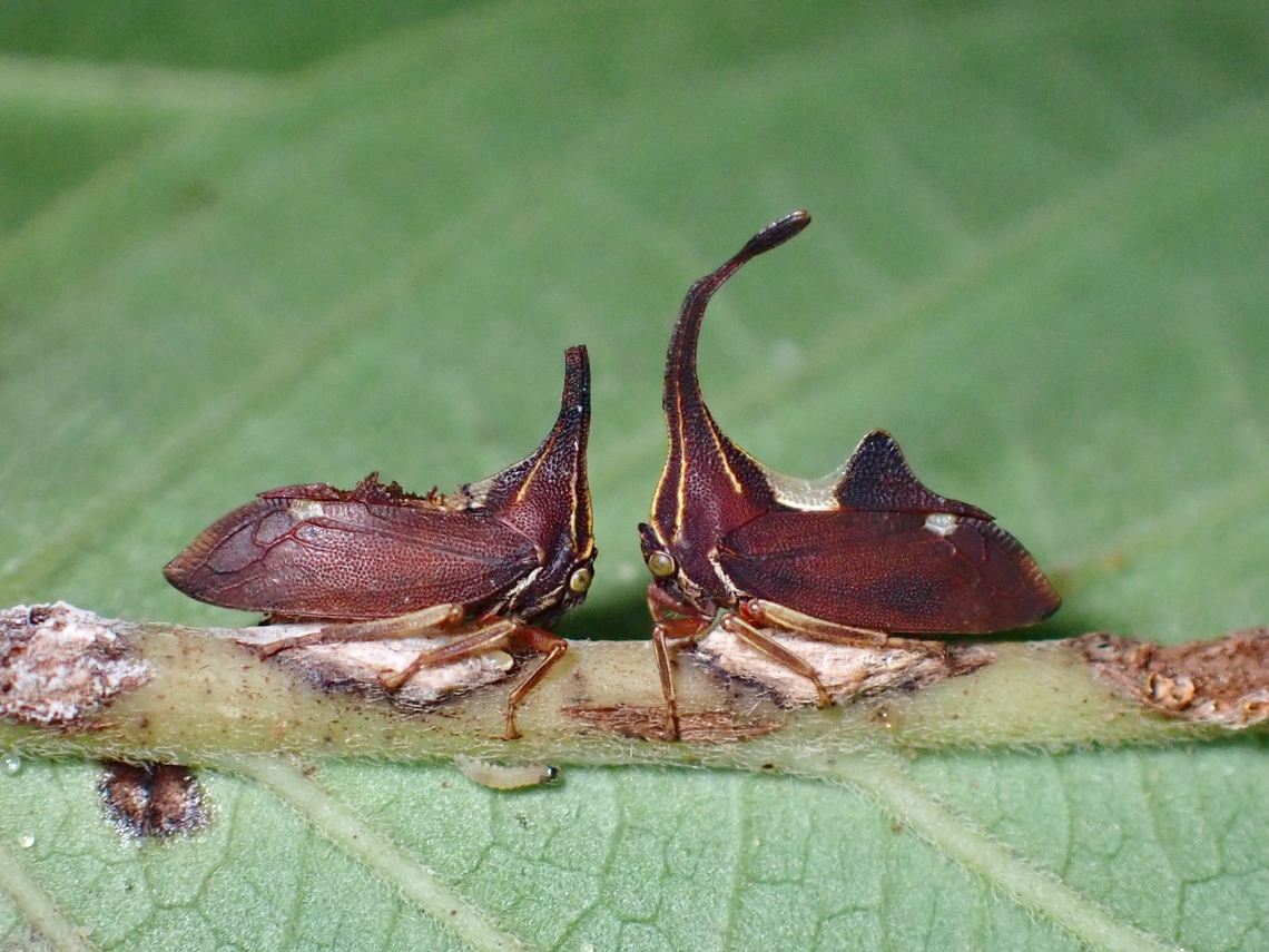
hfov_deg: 19.6
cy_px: 476
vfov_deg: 14.8
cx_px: 634
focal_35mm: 100
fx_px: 3666
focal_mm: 18
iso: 800
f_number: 14
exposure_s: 1/100
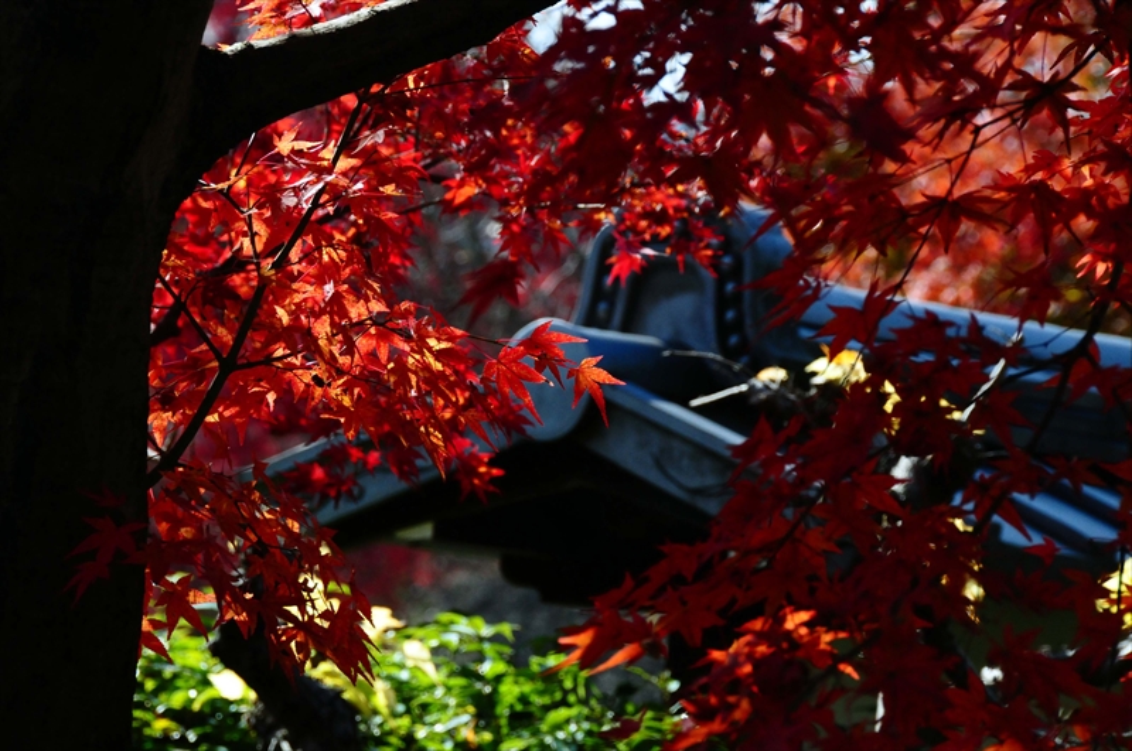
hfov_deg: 8.1
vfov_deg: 5.4
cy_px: 376
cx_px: 566
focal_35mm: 255
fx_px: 8007
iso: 1250
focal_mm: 170
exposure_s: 1/500
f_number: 11
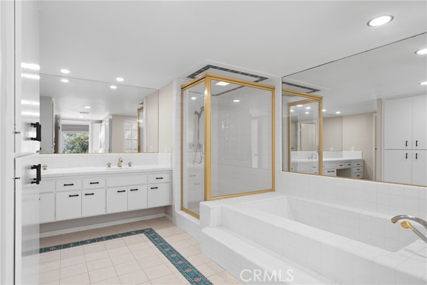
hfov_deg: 84.0
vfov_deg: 62.0
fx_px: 237
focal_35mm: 20
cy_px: 142
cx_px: 214
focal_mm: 20
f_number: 8
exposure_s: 1/2
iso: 250
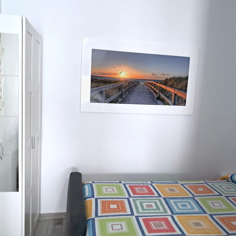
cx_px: 109
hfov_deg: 51.1
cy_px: 118
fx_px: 247
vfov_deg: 51.1
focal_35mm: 32
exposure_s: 1/50
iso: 200
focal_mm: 4
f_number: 1.8
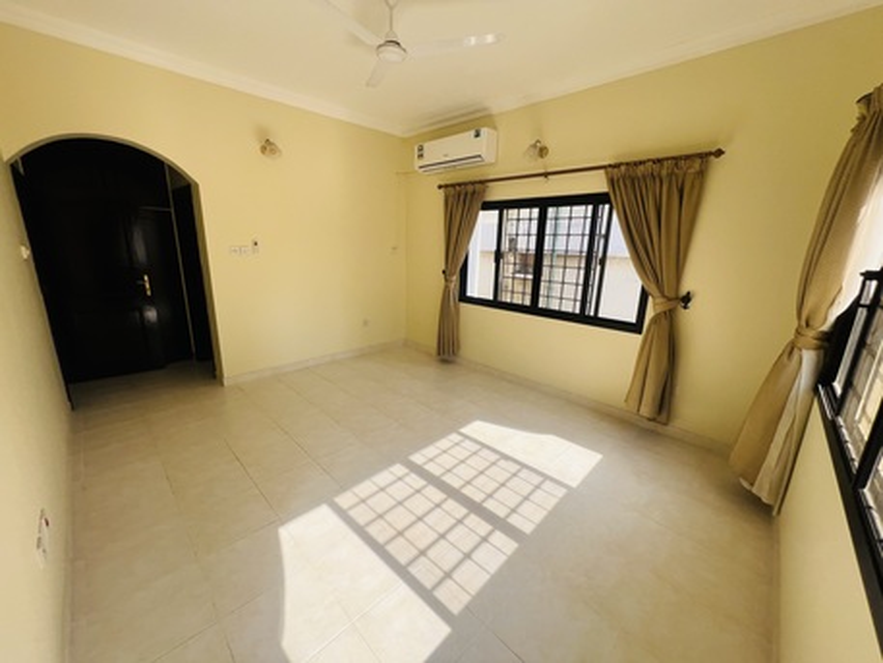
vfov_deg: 89.9
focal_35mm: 13
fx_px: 332
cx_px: 442
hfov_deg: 106.2
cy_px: 332
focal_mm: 1.57
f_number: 1.8
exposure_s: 1/99
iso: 50
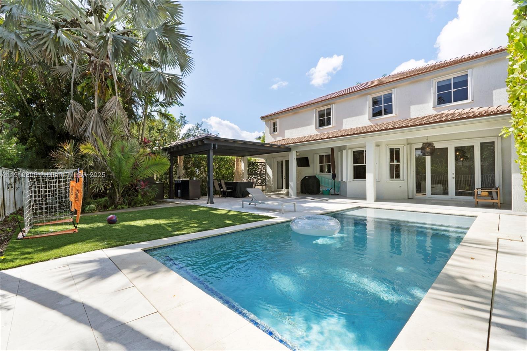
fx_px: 234
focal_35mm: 16
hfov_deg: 96.7
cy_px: 176
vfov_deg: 73.7
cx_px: 264
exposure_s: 1/100
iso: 200
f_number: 16
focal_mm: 16
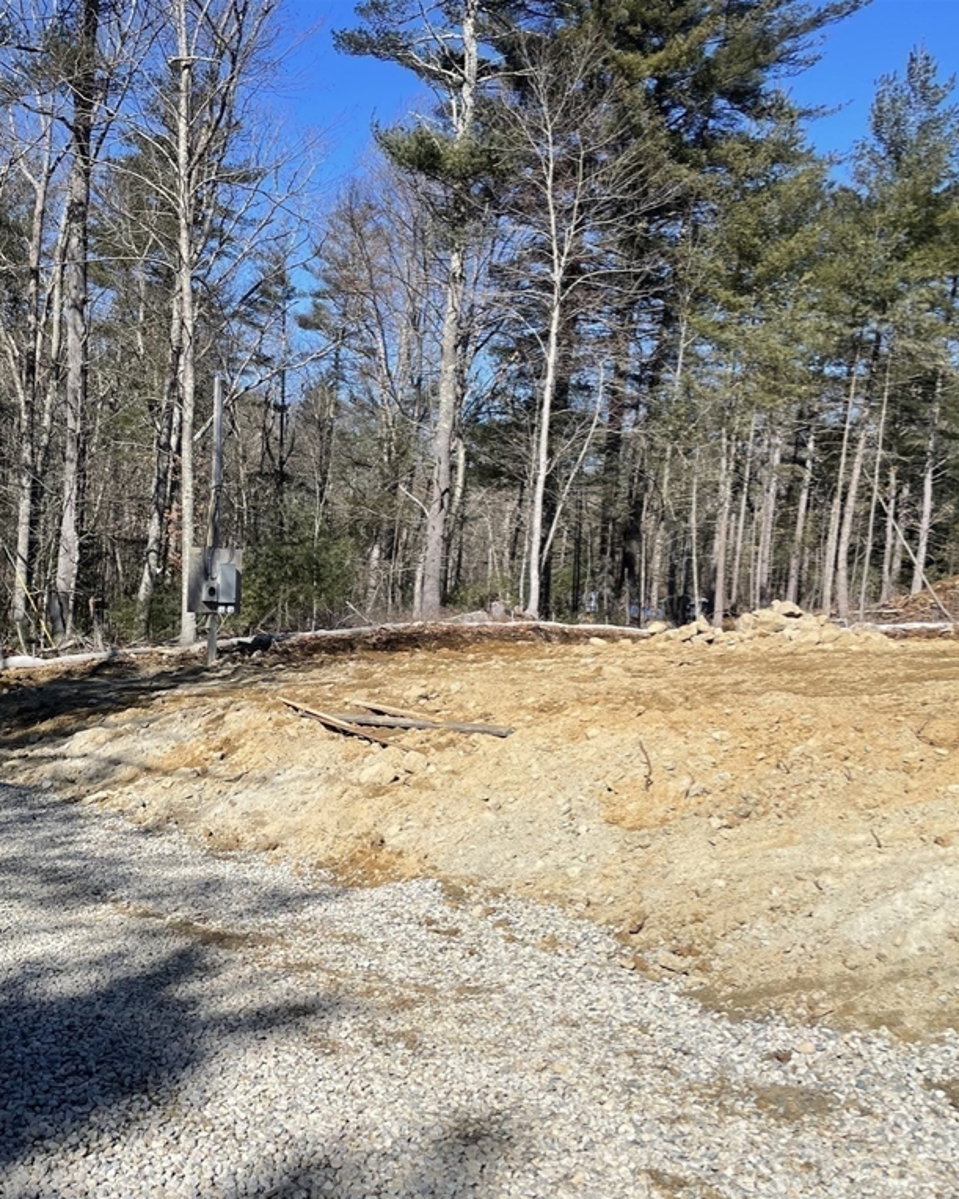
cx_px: 272
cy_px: 601
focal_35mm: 34
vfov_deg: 52.8
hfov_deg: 42.4
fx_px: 1207
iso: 32
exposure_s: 1/3610
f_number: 1.6
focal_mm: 4.2
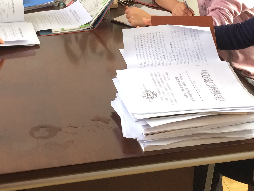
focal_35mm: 66
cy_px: 24
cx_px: 102
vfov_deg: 21.8
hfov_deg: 29.3
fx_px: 484
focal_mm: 4.15
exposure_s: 1/33
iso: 40
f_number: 2.2
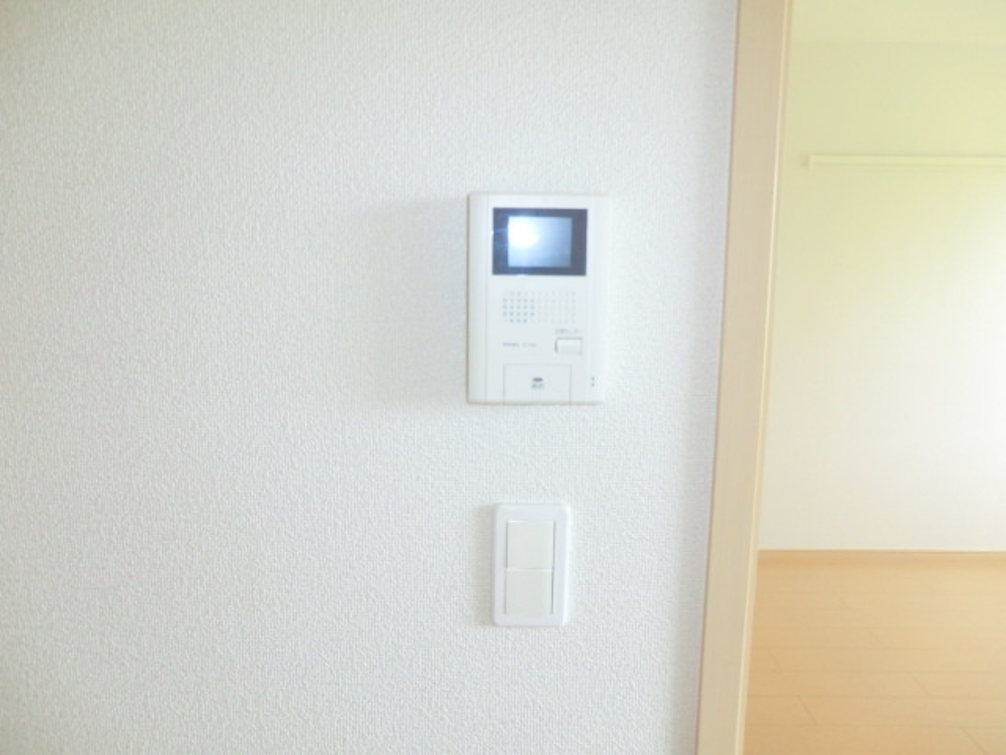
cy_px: 378
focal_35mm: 24
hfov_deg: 71.6
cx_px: 503
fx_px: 697
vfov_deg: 56.8
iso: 400
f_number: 3.2
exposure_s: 1/60
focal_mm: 4.3
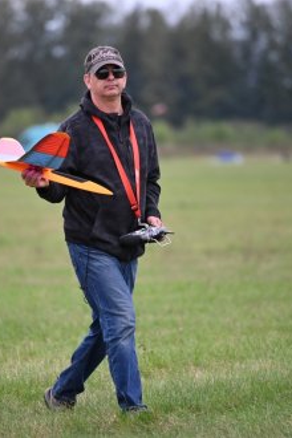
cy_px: 219
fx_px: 7336
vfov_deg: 3.4
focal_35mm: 603
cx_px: 120
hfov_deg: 2.3
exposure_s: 1/400
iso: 640
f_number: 6.3
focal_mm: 400
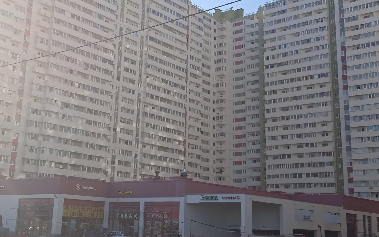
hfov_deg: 40.2
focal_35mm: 50
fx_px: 516
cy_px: 91
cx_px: 160
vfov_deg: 25.8
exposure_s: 1/1041
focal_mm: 3.43
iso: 113
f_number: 2.2
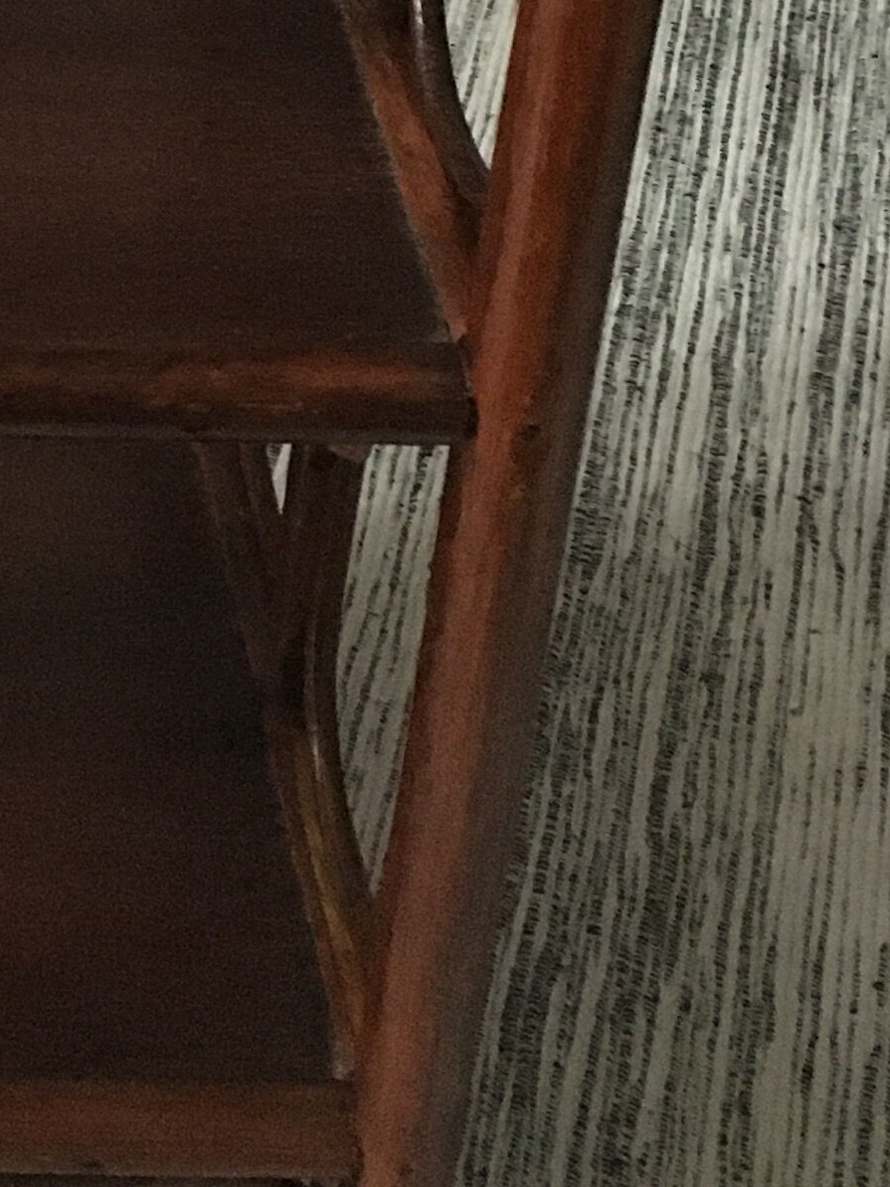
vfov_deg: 18.5
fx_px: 3359
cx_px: -542
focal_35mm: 98
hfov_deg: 13.9
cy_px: -405
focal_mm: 4.15
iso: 320
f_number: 2.2
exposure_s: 1/17
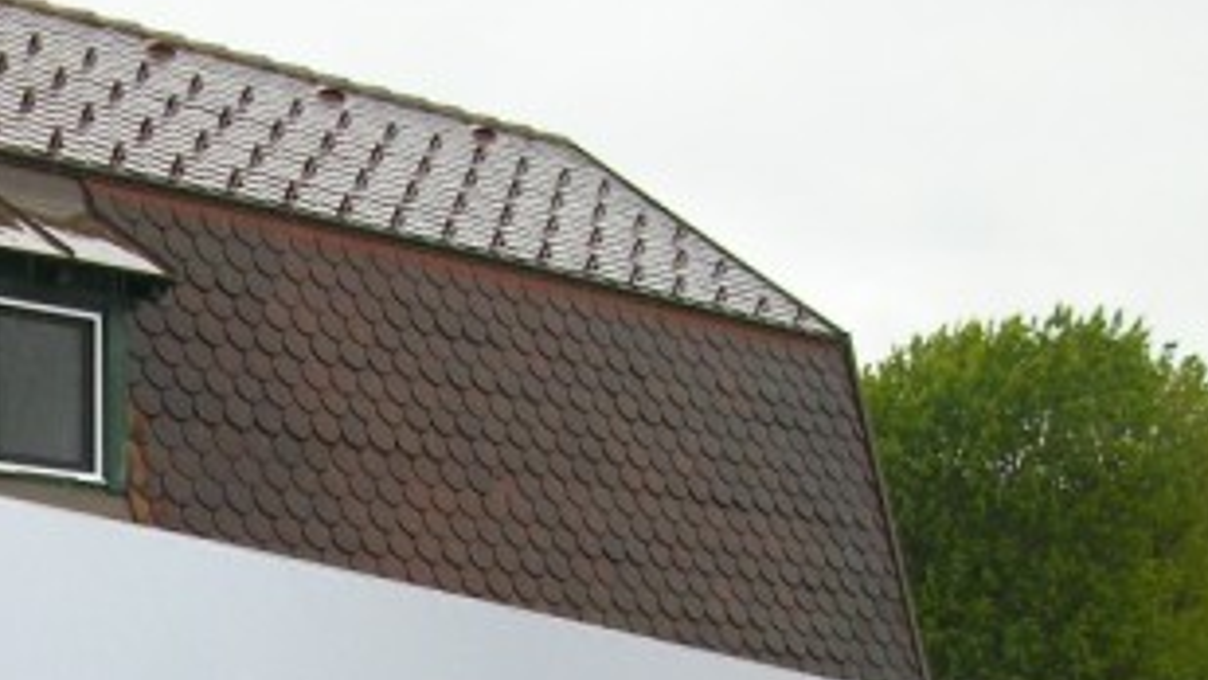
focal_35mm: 96
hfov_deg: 21.4
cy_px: 1086
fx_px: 3076
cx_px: -16
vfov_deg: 11.9
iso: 80
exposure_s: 1/205
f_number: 2.9
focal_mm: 5.7
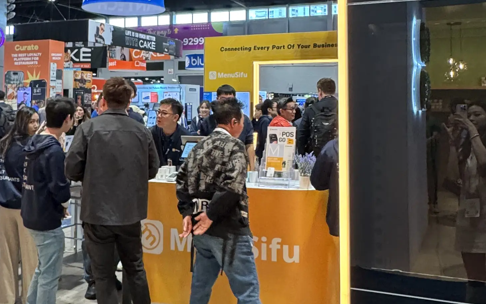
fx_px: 543
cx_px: 229
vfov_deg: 30.7
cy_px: 75
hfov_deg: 48.2
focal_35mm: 41
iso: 320
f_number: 2.2
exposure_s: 1/75
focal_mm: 2.22
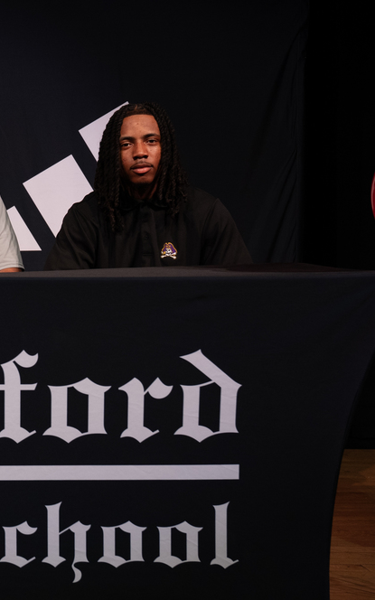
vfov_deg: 32.5
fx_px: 1030
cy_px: 300
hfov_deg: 19.5
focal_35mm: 63
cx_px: -64
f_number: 5.6
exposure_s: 1/125
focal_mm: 41
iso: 800
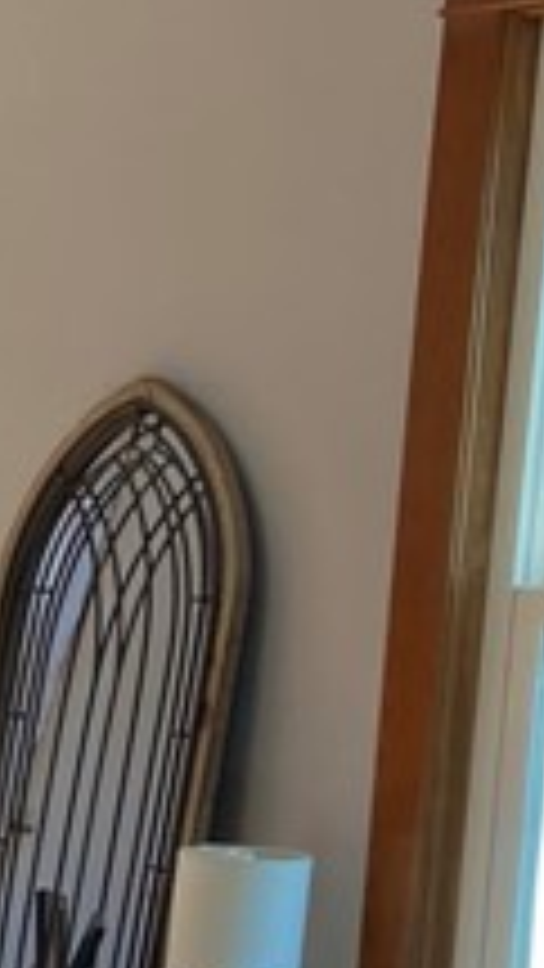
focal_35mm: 145
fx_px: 3717
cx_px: -1389
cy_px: 1211
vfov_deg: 14.3
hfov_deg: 7.0
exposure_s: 1/120
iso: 40
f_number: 1.8
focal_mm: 3.99
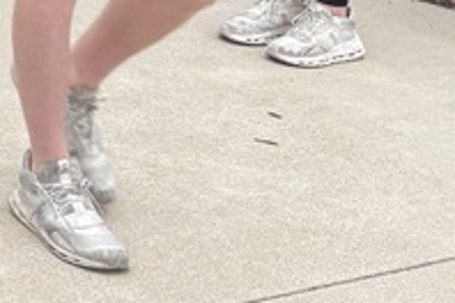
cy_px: -549
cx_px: -568
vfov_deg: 8.5
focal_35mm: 140
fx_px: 1769
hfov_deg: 12.2
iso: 64
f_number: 1.6
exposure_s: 1/121
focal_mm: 5.96
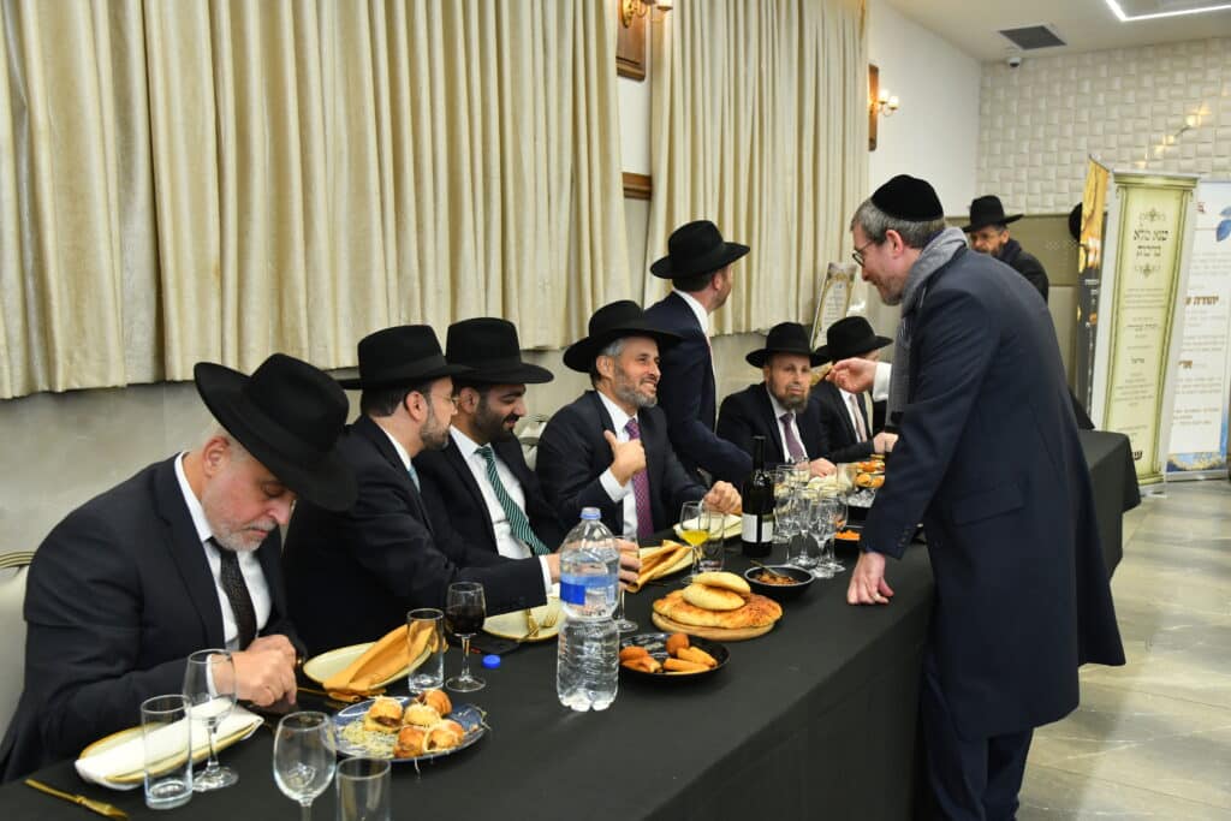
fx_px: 1094
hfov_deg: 58.7
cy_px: 410
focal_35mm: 32
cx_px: 616
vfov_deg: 41.1
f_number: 6.3
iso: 1000
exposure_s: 1/200
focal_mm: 32
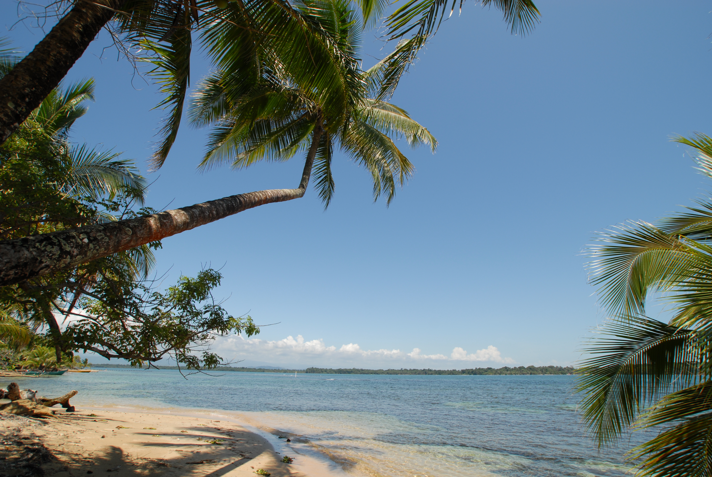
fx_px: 327
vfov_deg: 72.2
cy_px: 238
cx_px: 356
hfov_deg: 94.9
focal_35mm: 16
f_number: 8
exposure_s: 1/250
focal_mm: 11
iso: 100
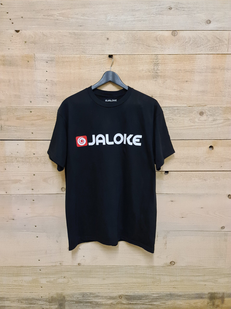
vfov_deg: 69.4
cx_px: 116
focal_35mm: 25
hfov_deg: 54.9
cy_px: 154
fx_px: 222
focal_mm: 7
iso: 1250
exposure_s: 1/100
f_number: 1.8
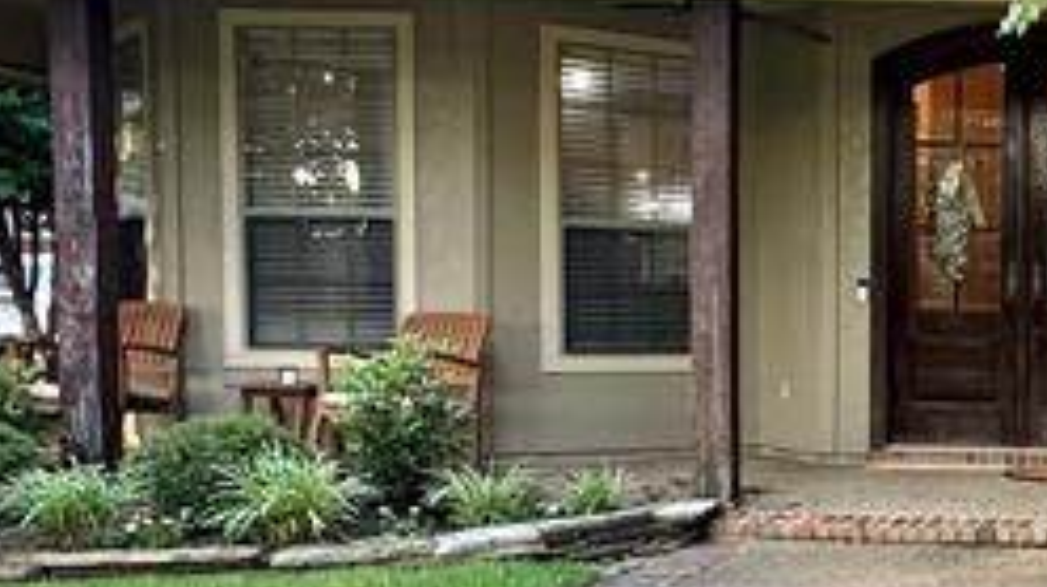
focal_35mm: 63
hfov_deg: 29.1
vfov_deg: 19.0
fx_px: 1748
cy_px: 431
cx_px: 1237
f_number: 2.2
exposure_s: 1/99
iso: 160
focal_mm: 2.22
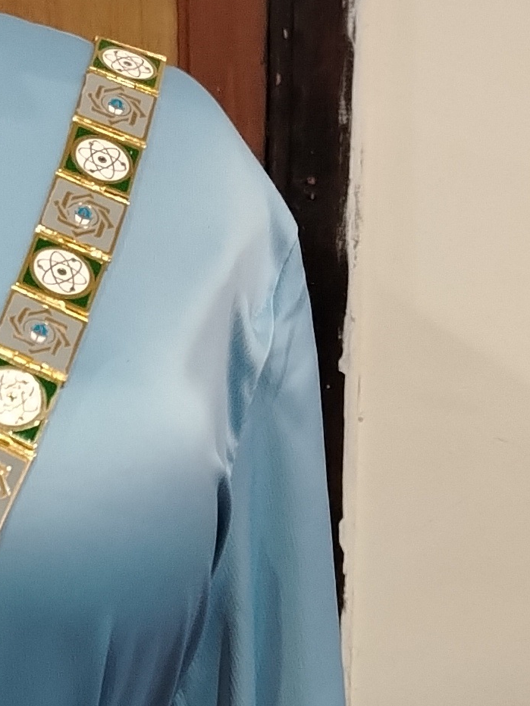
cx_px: -183
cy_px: 1008
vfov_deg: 17.5
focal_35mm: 103
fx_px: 2103
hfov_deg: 13.8
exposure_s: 1/30
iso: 1064
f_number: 1.75
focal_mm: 5.25
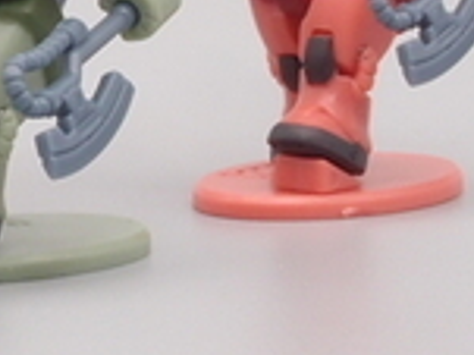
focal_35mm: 318
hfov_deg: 6.0
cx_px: -600
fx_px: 4351
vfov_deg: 4.7
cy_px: -41
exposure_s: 1/6
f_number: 8
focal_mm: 12.88
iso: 100
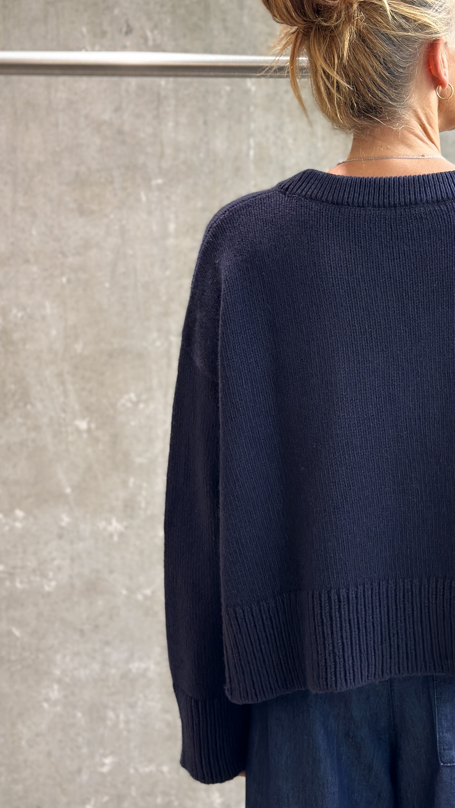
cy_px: 344
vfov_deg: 30.1
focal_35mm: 70
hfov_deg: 17.0
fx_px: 1502
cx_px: 398
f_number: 1.78
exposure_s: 1/99
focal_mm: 6.86
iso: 125
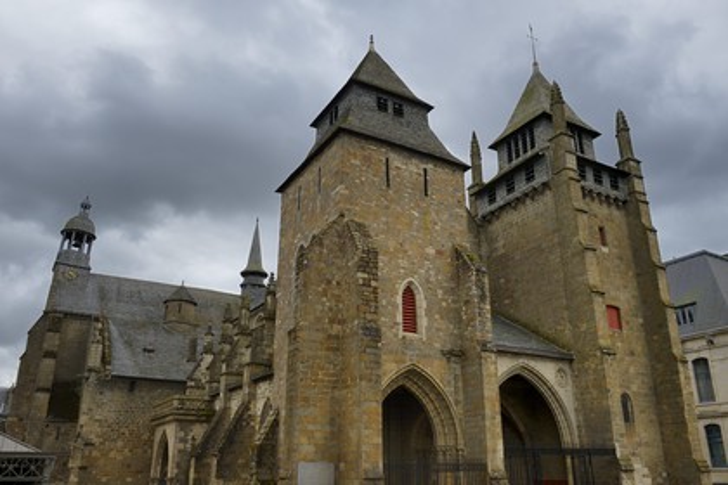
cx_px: 364
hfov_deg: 60.3
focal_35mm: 31
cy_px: 242
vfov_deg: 42.3
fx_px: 627
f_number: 7.1
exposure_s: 1/250
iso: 200
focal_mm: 31
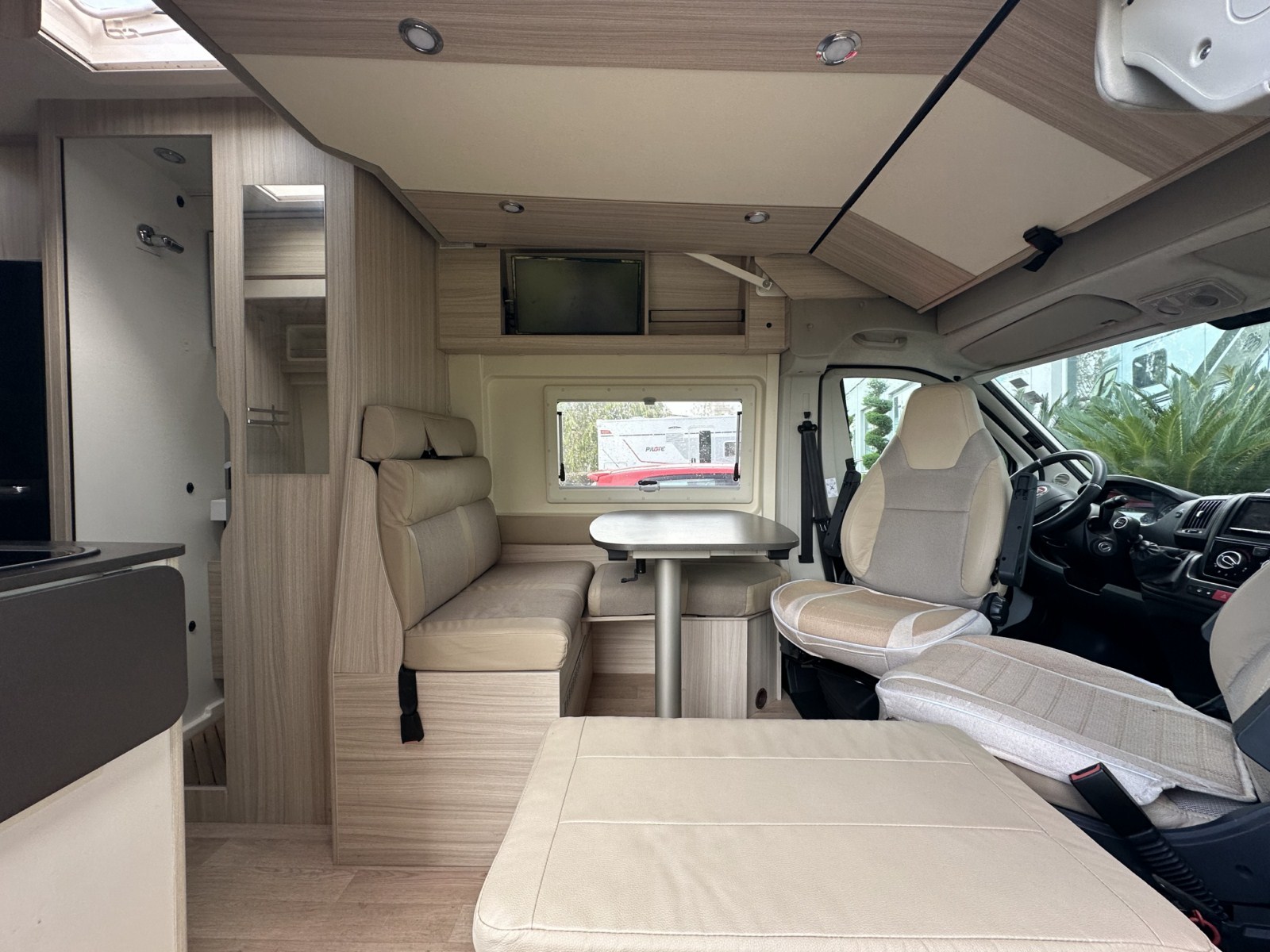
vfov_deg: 85.7
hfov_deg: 102.1
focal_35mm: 14
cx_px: 635
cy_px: 476
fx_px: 514
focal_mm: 2.22
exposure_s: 1/99
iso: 50
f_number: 2.2
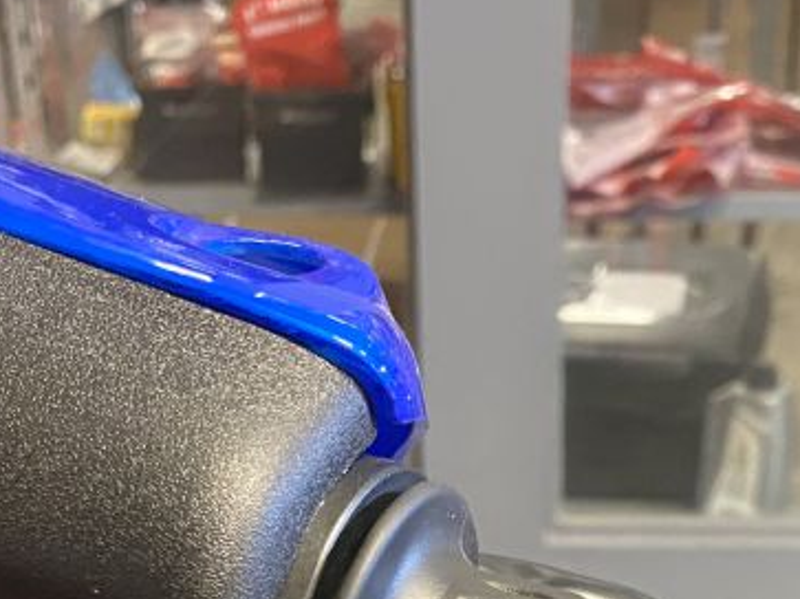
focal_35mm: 76
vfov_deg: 18.1
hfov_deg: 25.7
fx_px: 1756
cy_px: 785
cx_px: 434
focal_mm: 4.25
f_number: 1.8
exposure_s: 1/50
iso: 500
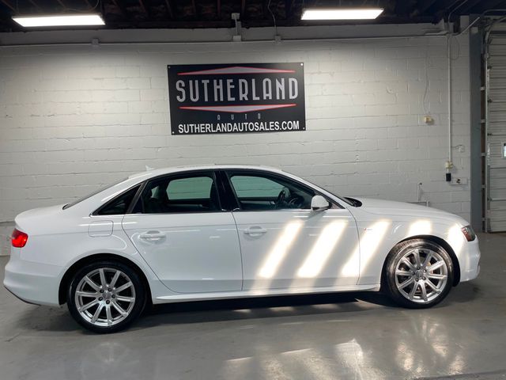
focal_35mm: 26
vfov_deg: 53.1
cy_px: 190
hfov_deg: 67.3
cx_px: 253
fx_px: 380
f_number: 1.6
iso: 32
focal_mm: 4.2
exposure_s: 1/172
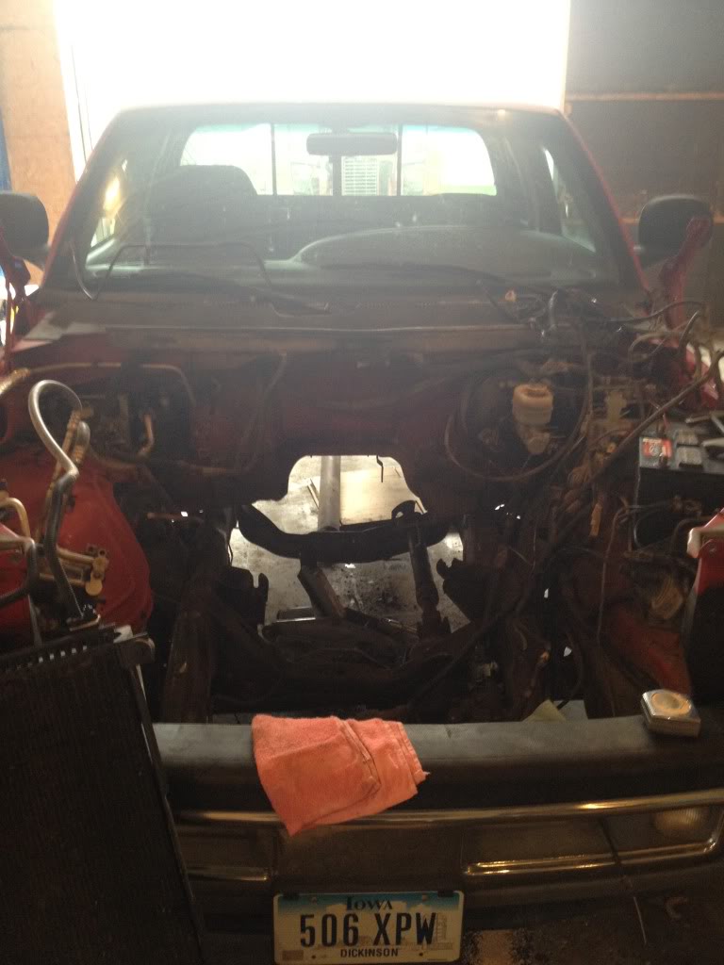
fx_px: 976
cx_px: 362
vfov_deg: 52.6
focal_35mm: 35
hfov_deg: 40.7
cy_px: 482
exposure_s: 1/20
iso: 160
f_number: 2.4
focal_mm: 4.3
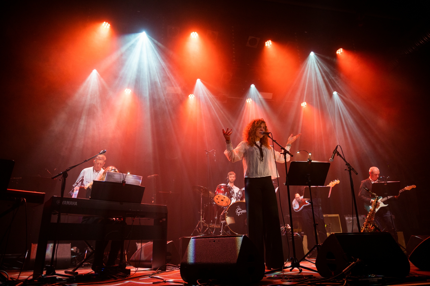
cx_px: 215
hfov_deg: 73.8
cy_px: 143
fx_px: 286
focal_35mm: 24
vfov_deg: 53.1
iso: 1250
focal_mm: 24
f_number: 2.8
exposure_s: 1/100
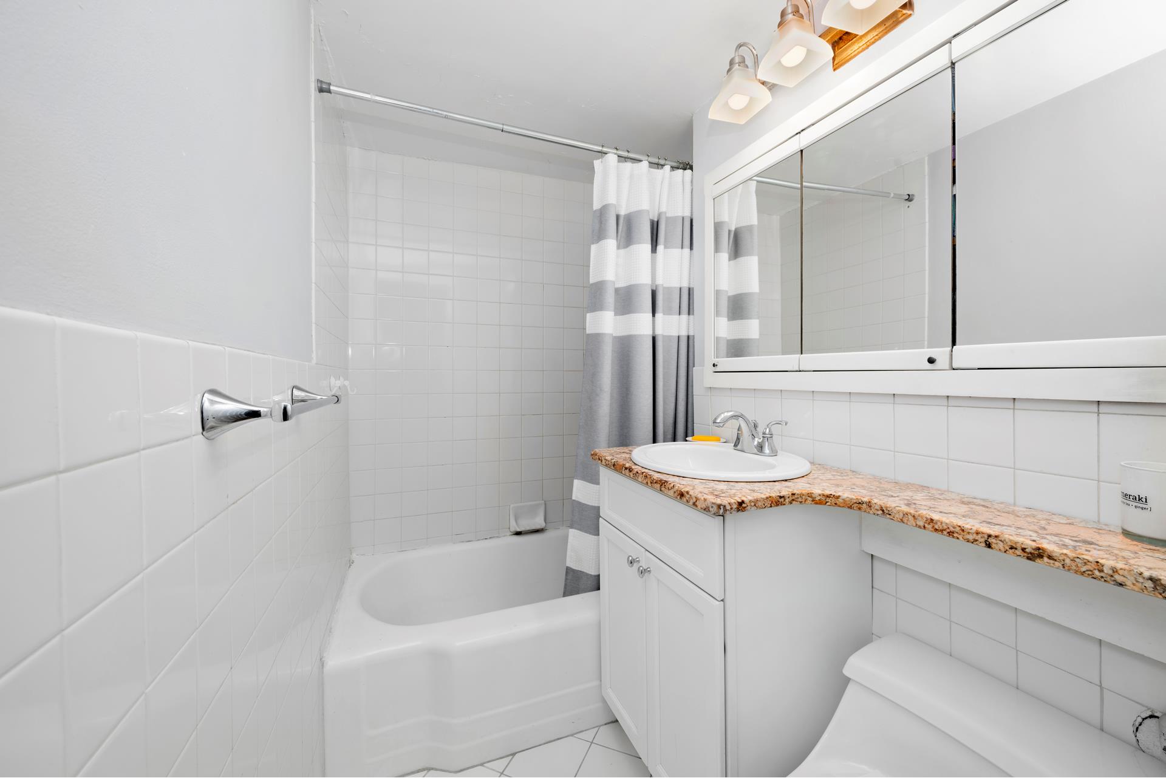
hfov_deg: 104.2
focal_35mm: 14
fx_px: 454
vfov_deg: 81.2
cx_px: 583
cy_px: 389
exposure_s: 1
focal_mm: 14
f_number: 11
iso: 100
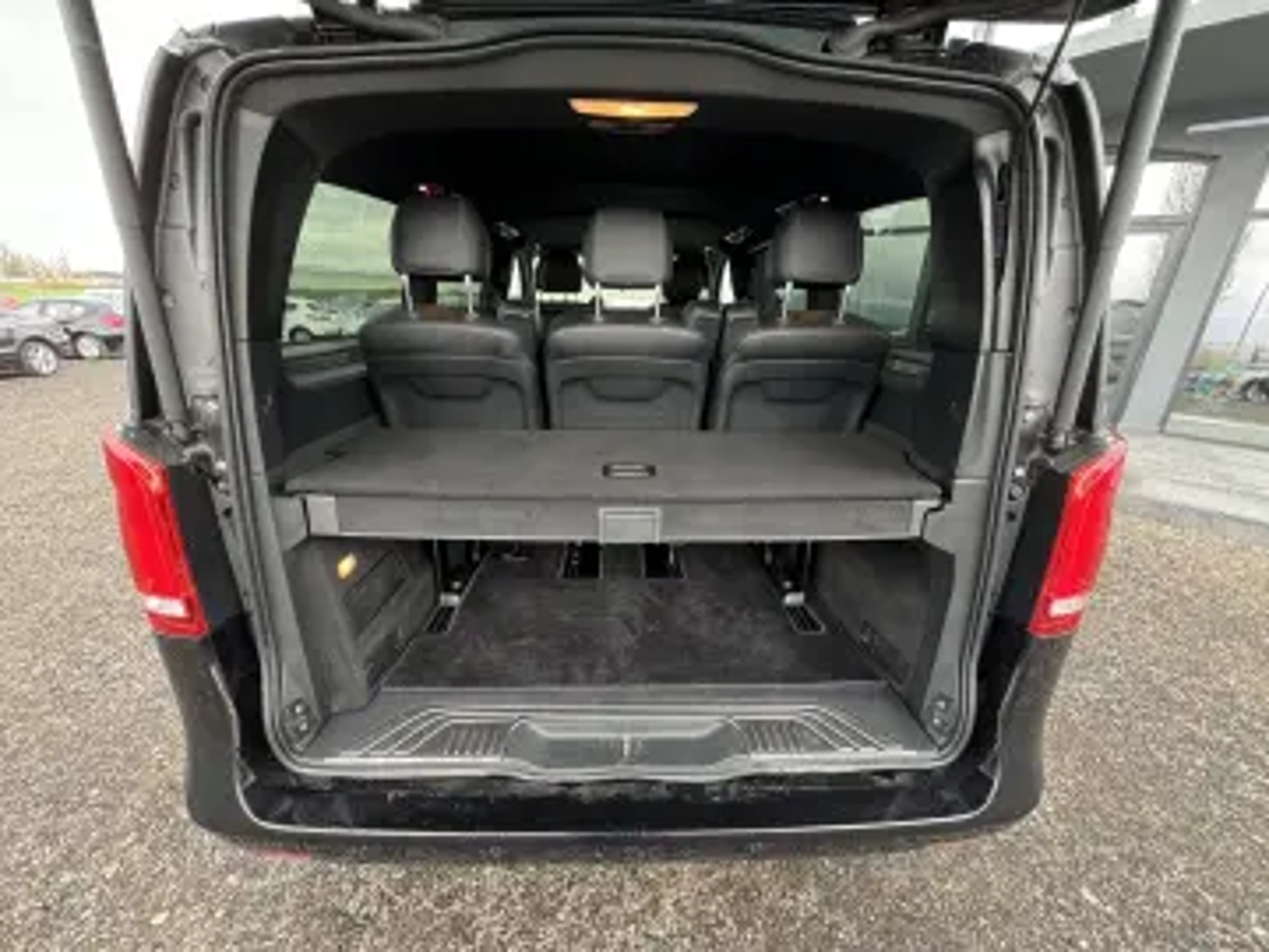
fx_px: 513
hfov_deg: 102.1
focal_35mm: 14
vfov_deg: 85.7
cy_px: 476
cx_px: 634
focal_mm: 2.22
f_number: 2.2
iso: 320
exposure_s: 1/60
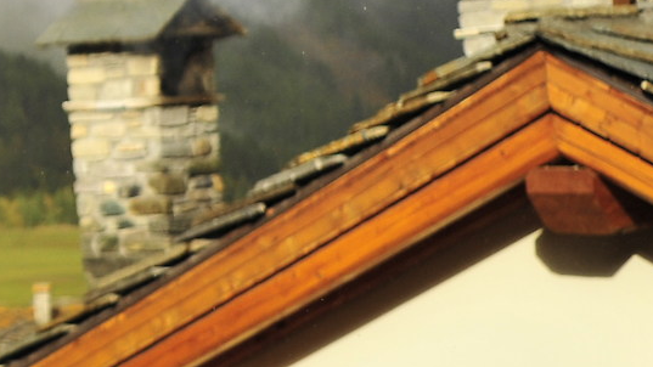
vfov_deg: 5.2
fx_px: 4051
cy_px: -107
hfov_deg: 8.9
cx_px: -458
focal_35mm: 234
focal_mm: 50
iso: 500
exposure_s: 1/8000
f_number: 1.4
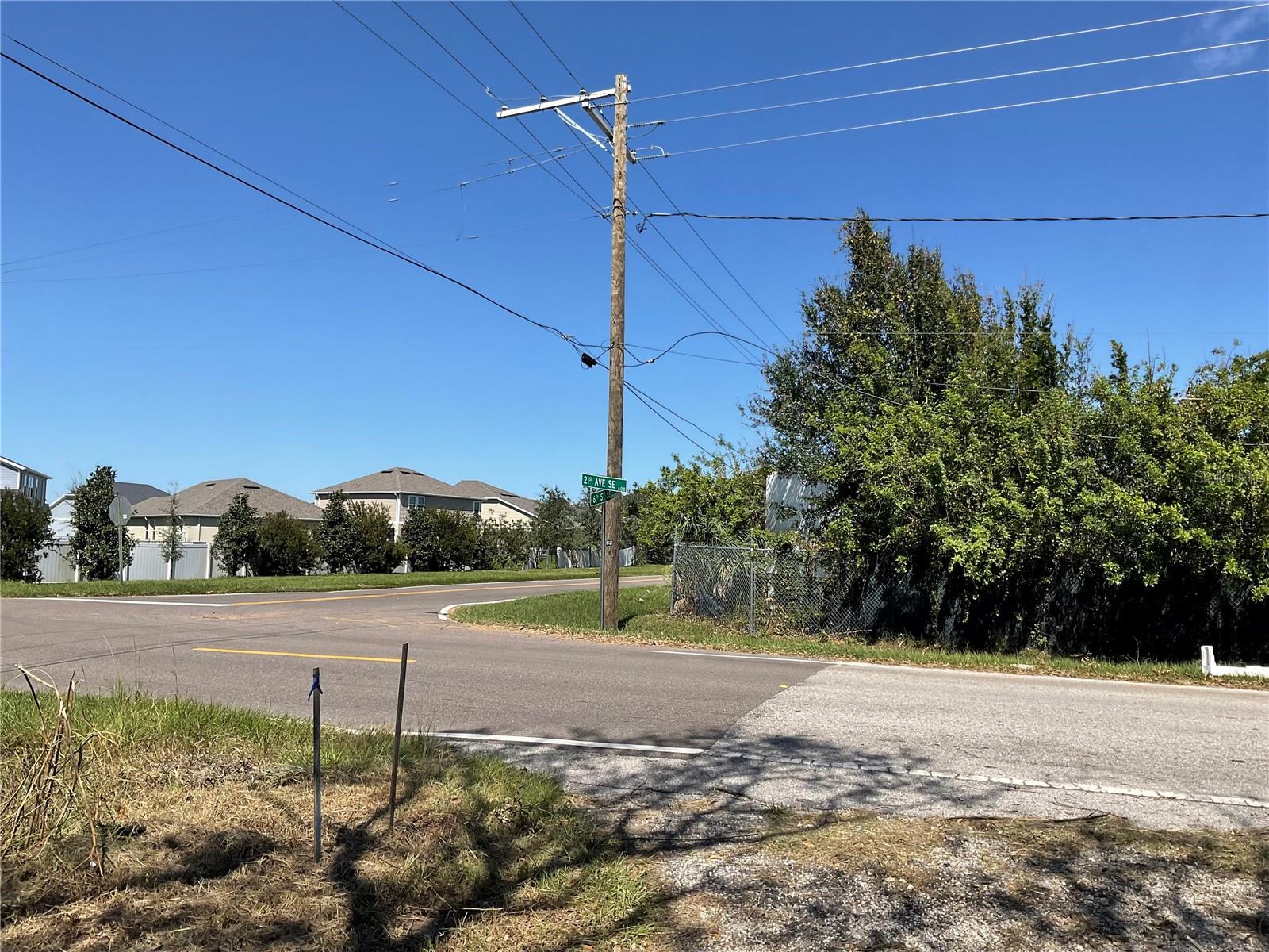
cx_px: 634
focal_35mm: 29
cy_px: 476
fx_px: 1063
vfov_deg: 48.2
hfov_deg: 61.7
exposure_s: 1/2320
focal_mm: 3
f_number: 1.8
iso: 16
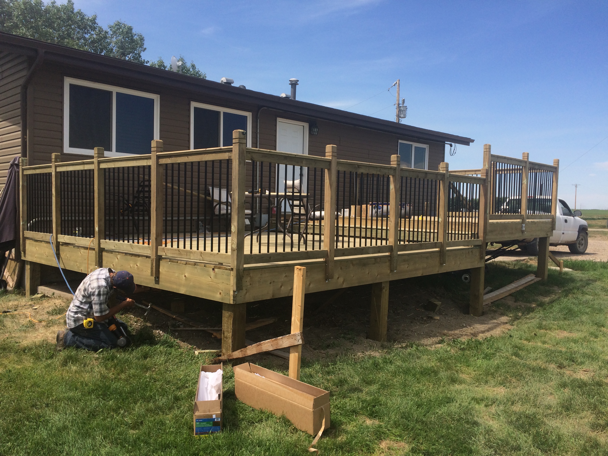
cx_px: 304
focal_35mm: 29
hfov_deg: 61.7
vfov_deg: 48.2
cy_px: 228
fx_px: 509
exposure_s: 1/1520
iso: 32
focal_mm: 4.15
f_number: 2.2
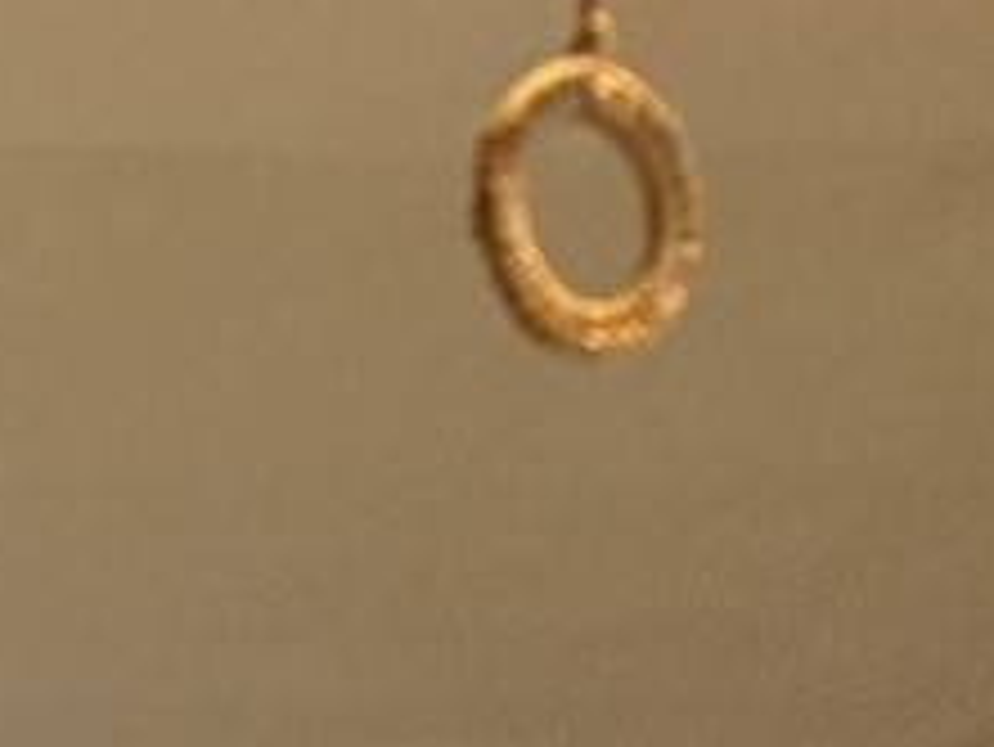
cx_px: -1543
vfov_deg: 7.2
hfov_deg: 9.8
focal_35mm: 174
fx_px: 4999
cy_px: 2516
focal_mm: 6.76
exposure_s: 1/120
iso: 160
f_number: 1.78
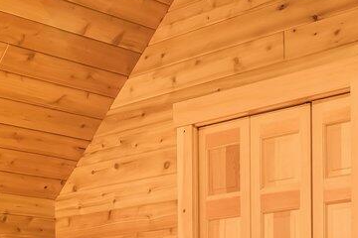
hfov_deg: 21.9
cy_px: 353
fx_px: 905
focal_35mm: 91
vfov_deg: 14.1
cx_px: 44
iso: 640
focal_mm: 16
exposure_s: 1/1.67
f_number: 8
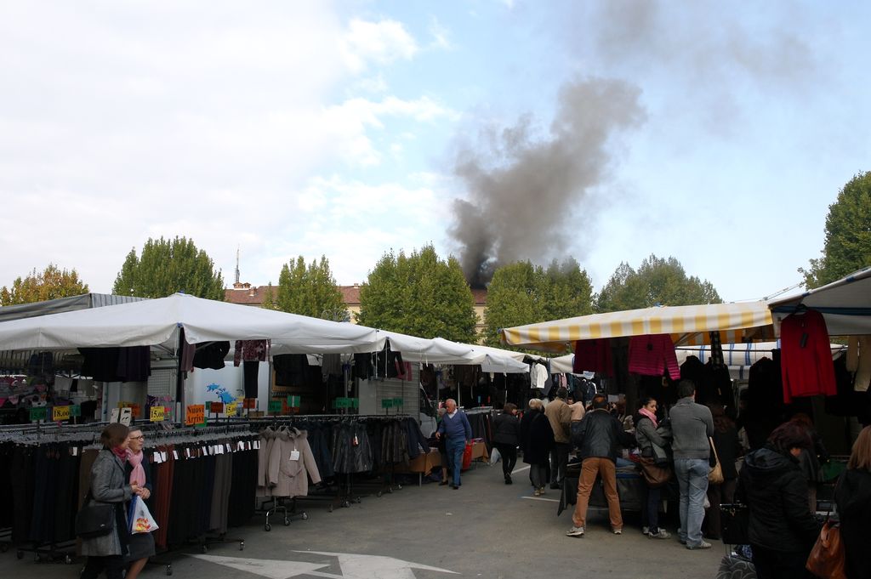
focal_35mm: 30
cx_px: 436
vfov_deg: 43.5
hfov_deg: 62.0
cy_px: 290
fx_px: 725
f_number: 6.3
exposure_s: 1/320
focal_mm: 20
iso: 400
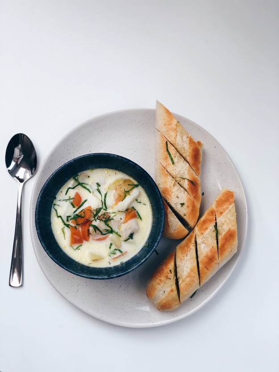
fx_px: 559
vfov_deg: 36.8
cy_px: 186
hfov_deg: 28.0
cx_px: 140
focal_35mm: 52
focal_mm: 6
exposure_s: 1/120
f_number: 2.4
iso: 32
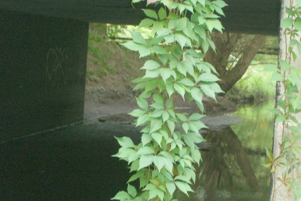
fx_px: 1045
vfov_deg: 11.0
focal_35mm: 125
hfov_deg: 16.4
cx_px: 155
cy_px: 94
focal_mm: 23.7
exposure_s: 1/60
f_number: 5.1
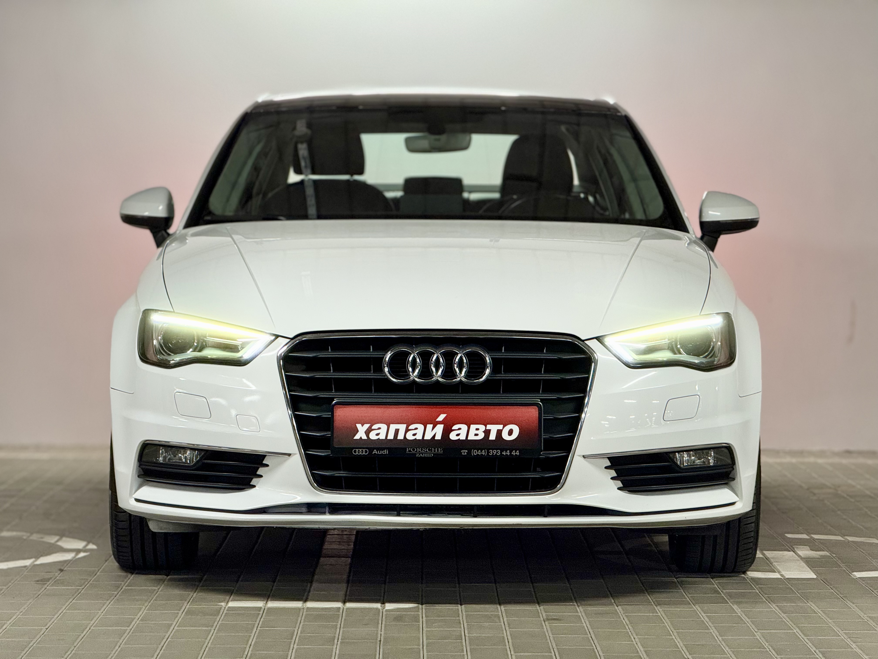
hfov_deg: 16.4
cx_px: 439
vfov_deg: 12.3
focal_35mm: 120
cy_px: 330
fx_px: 3044
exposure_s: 1/50
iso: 200
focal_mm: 15.66
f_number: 2.8
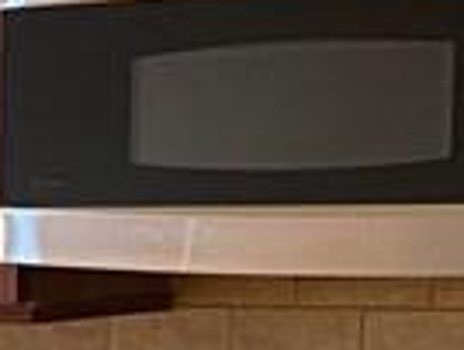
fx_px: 2659
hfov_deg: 8.8
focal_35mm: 198
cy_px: 523
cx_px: -751
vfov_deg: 7.4
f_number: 1.8
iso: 500
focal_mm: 4.25
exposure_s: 1/40
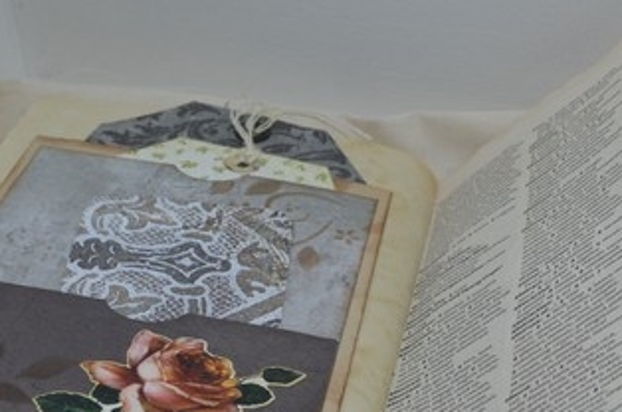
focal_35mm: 84
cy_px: 289
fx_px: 1448
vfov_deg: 16.1
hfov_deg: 23.8
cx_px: 523
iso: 360
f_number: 8
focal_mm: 22
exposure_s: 1/60
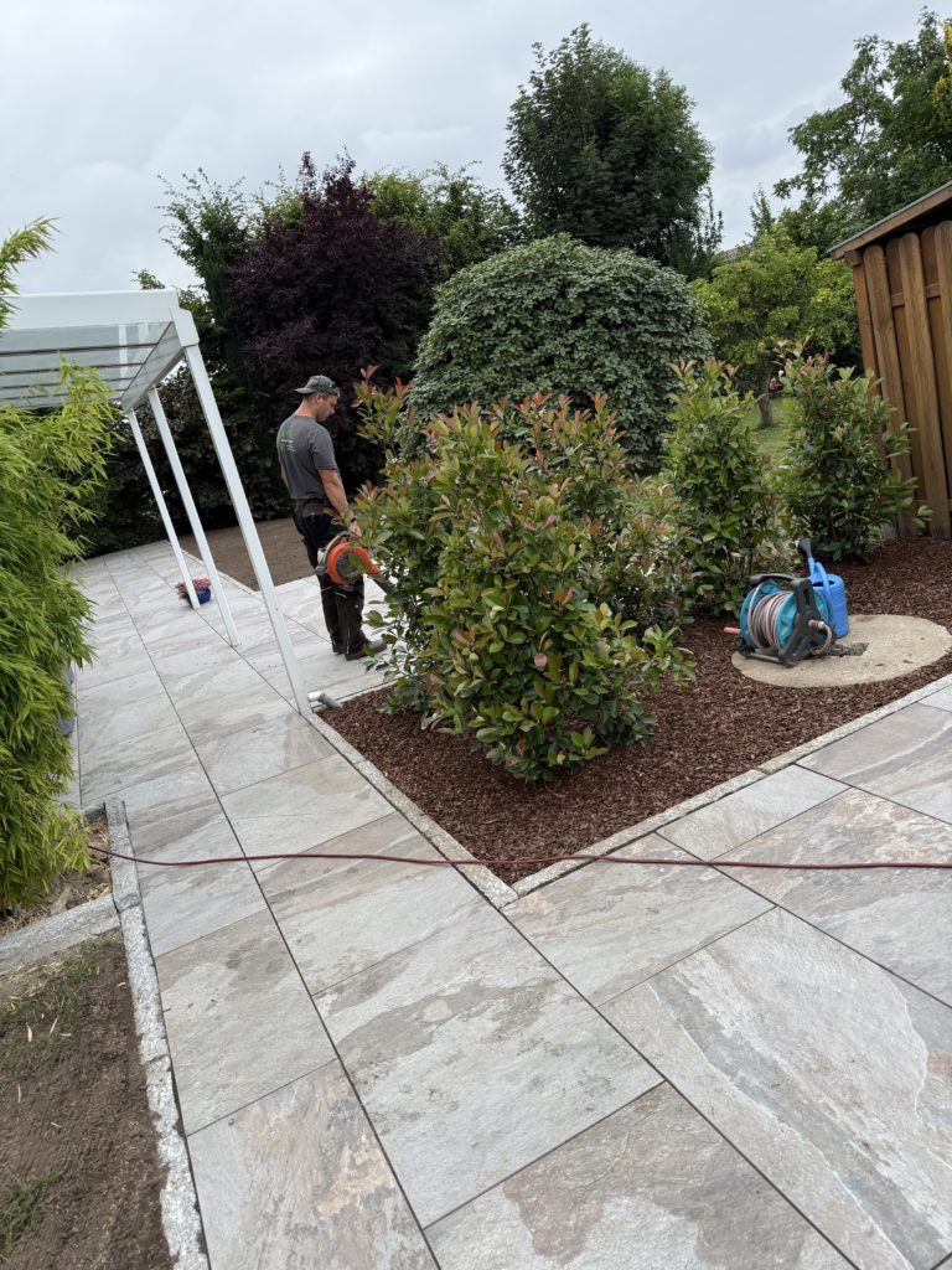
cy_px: 635
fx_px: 880
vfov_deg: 71.6
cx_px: 476
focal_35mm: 24
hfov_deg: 56.8
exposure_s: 1/1855
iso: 80
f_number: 1.78
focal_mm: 6.76
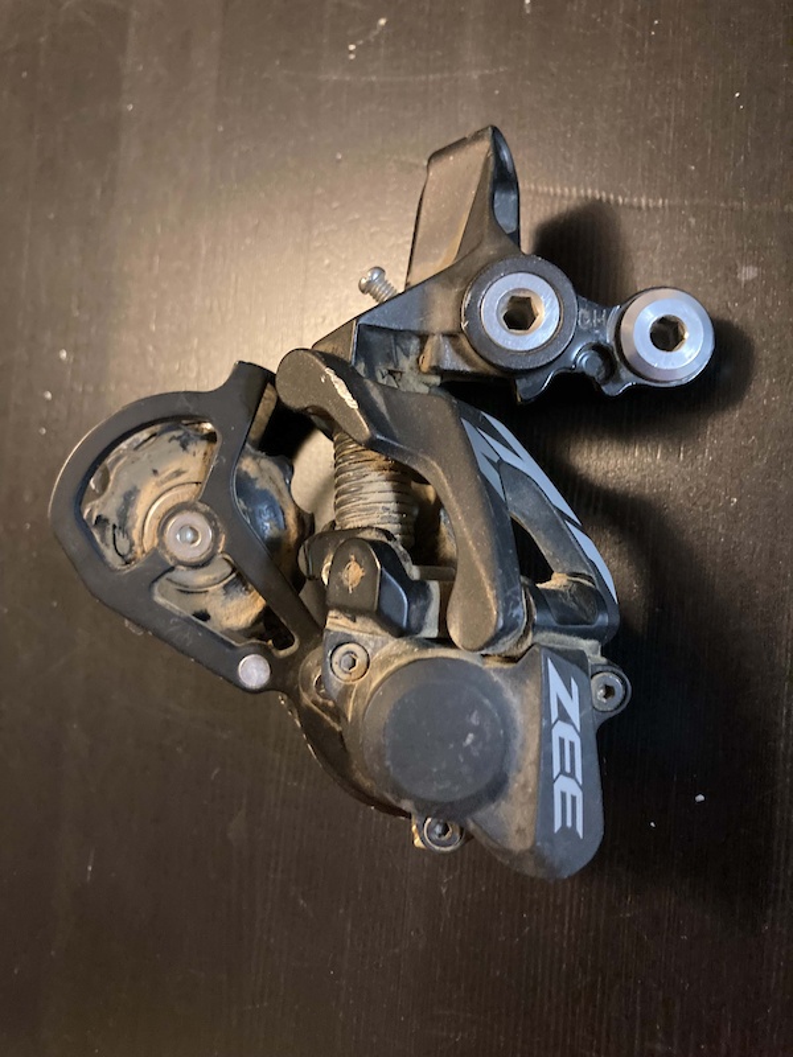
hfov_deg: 49.7
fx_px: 855
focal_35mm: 28
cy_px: 528
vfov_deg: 63.4
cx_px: 396
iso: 640
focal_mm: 3.99
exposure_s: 1/24
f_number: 1.8
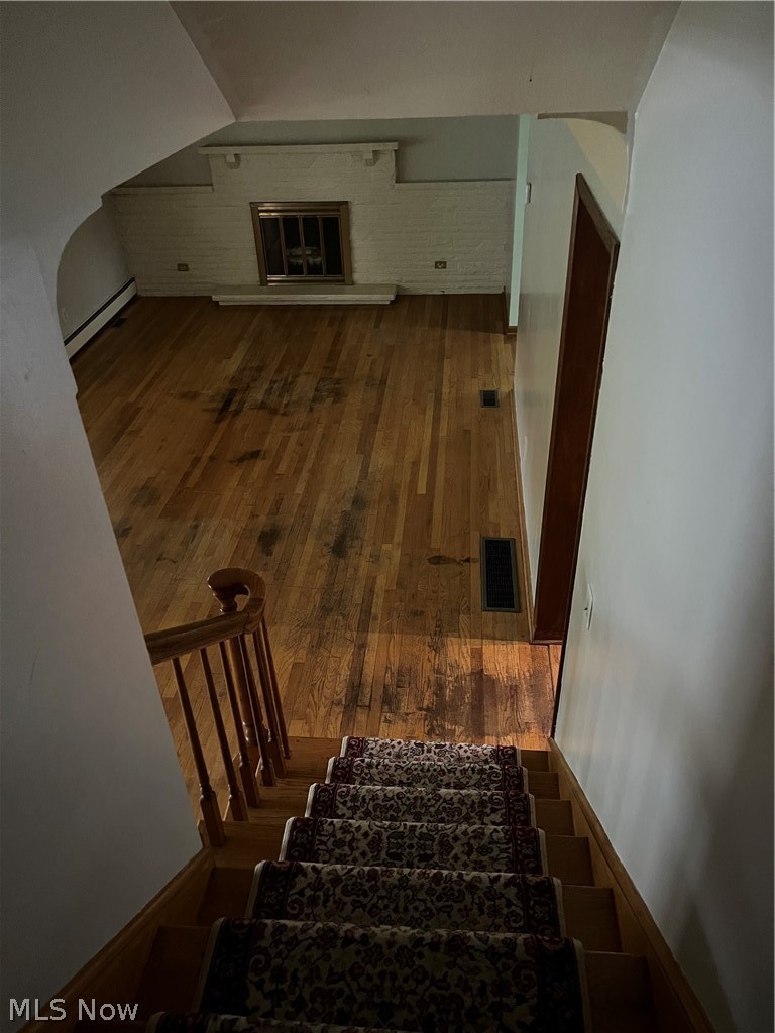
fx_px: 776
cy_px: 516
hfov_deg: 53.1
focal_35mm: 26
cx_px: 388
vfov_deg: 67.3
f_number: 1.6
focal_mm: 5.1
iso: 1000
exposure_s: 1/29
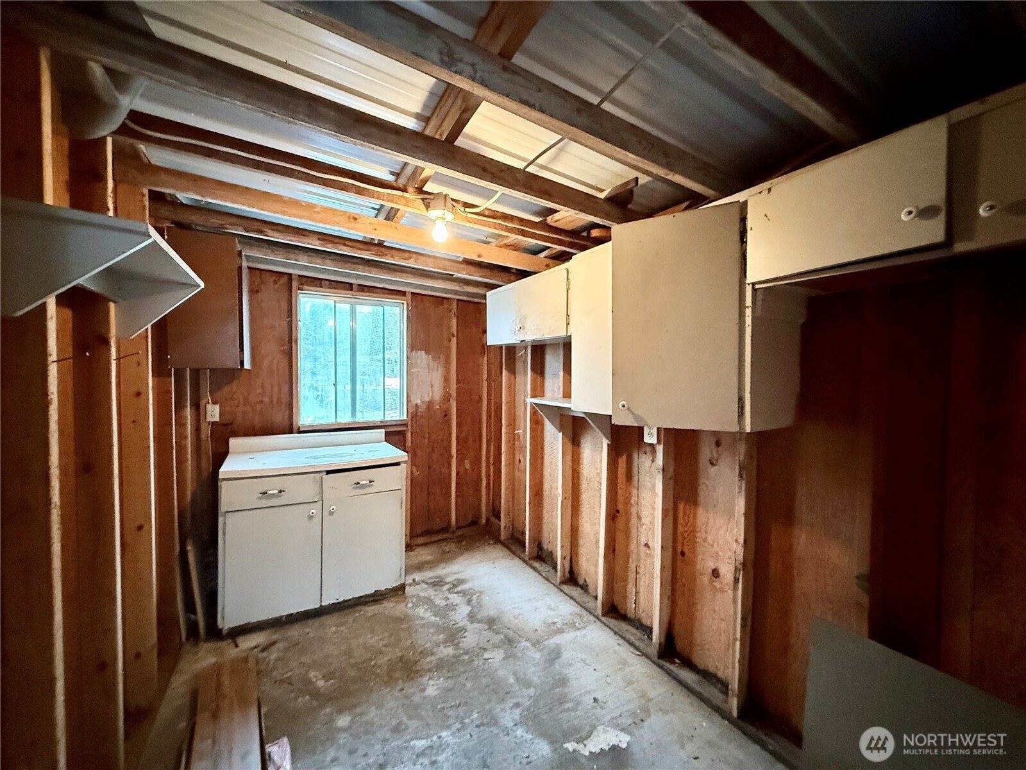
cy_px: 385
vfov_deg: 85.7
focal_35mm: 14
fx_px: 415
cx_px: 513
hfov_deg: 102.1
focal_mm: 2.22
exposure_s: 1/60
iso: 1000
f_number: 2.2
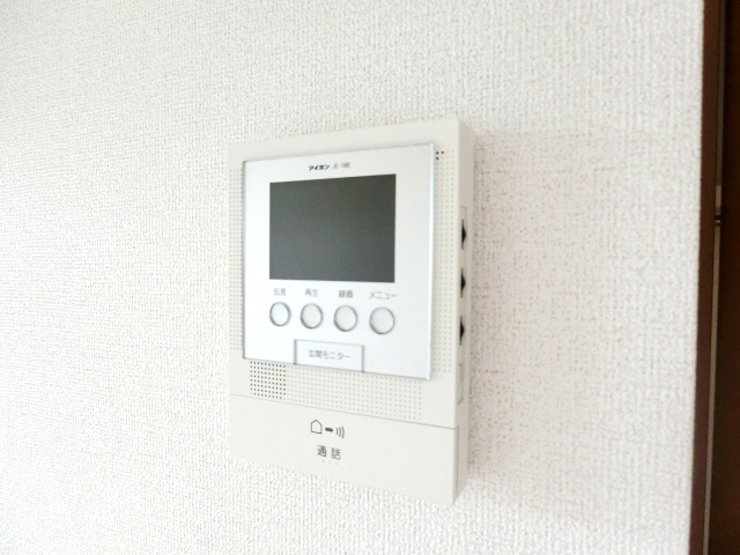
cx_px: 370
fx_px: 513
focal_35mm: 24
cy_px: 278
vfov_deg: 56.8
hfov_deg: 71.6
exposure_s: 1/400
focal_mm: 4.24
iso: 800
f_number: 3
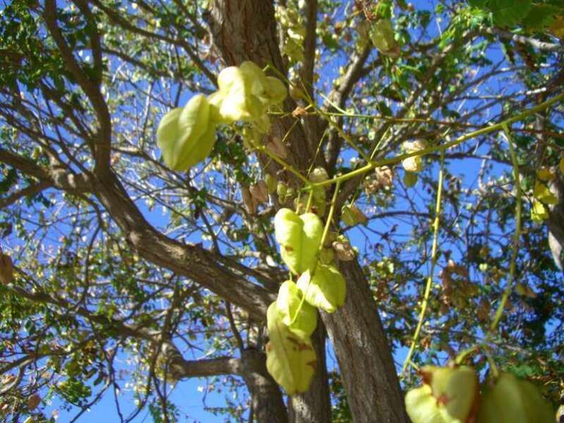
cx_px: 282
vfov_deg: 37.7
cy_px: 212
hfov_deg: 49.0
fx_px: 619
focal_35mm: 38
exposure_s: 1/400
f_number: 2.8
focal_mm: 7.9
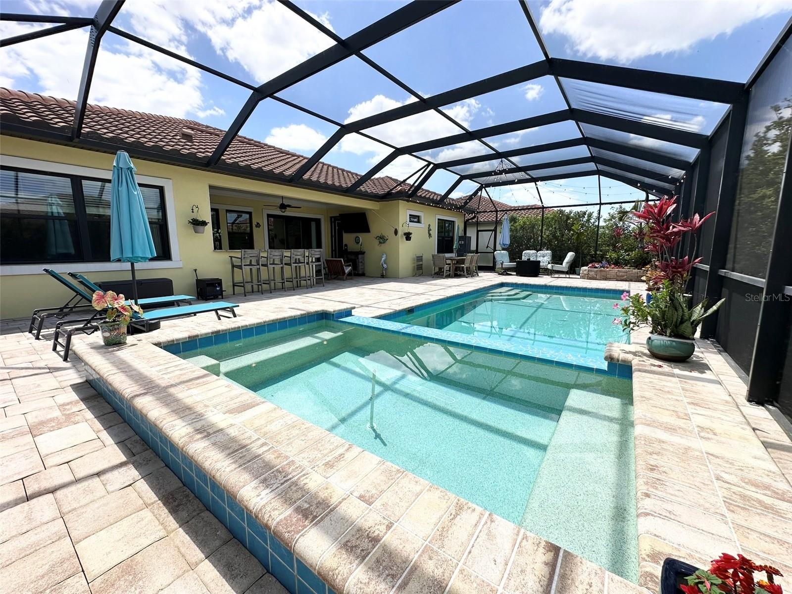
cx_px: 396
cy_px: 297
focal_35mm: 14
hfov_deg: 102.1
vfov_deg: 85.7
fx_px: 320
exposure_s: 1/1006
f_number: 2.2
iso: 40
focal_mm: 2.22
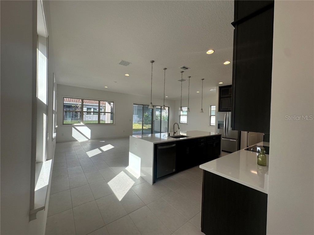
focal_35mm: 14
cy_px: 118
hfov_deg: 102.1
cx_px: 157
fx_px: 127
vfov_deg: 85.7
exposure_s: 1/301
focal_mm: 2.22
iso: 40
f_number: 2.2
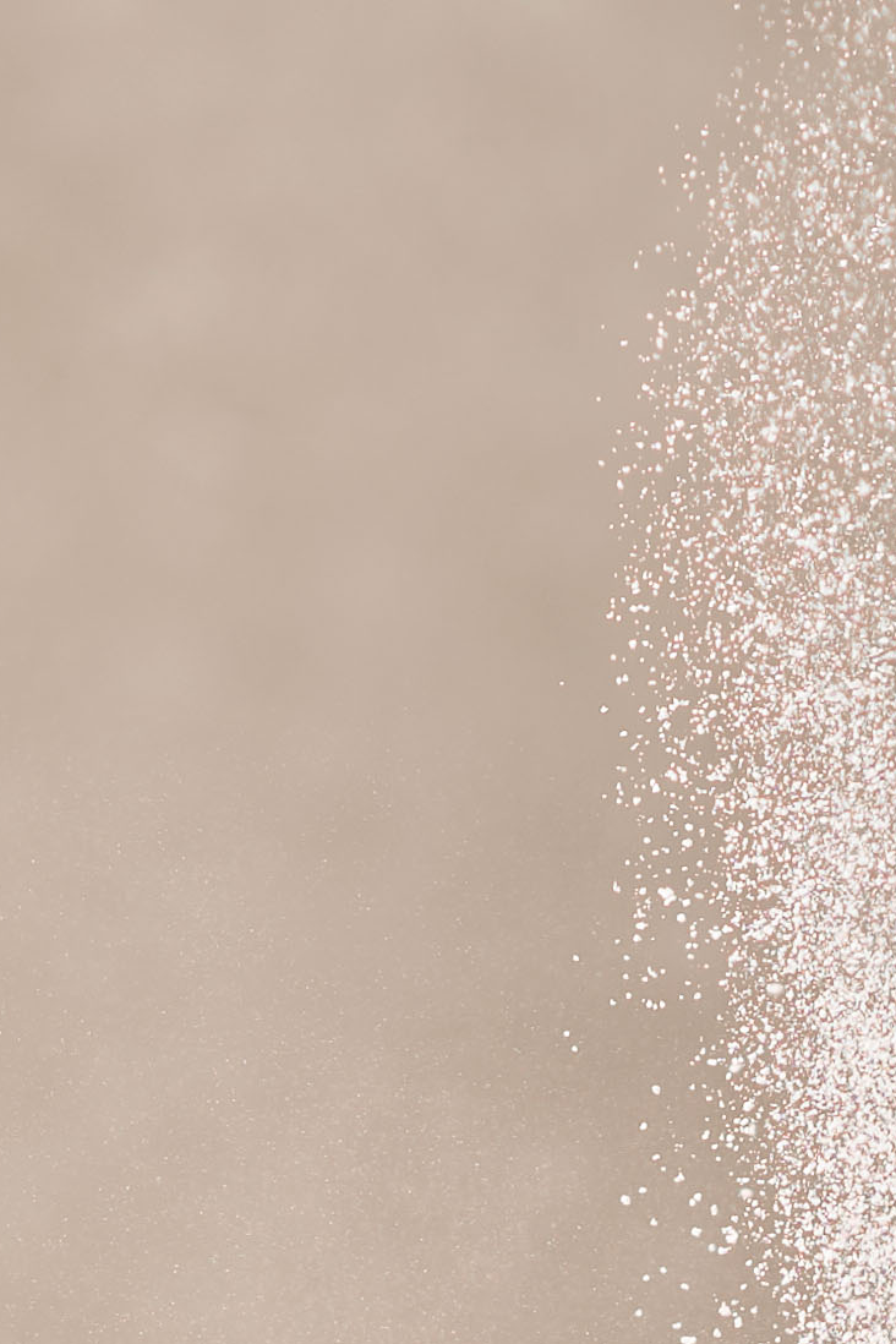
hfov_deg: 3.0
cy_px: 2298
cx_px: 797
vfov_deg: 4.4
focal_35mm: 460
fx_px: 17172
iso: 100
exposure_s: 1/15
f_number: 7.1
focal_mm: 85
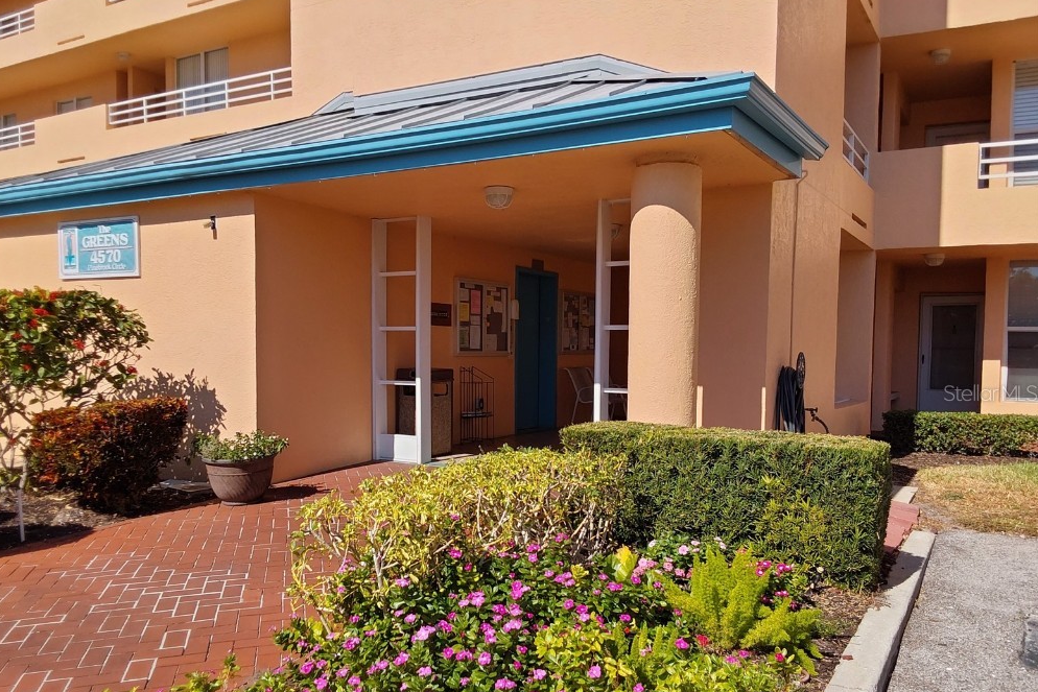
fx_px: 865
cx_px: 508
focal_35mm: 30
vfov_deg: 43.5
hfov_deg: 61.9
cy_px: 392
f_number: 1.9
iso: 50
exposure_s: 1/2707
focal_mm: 2.91
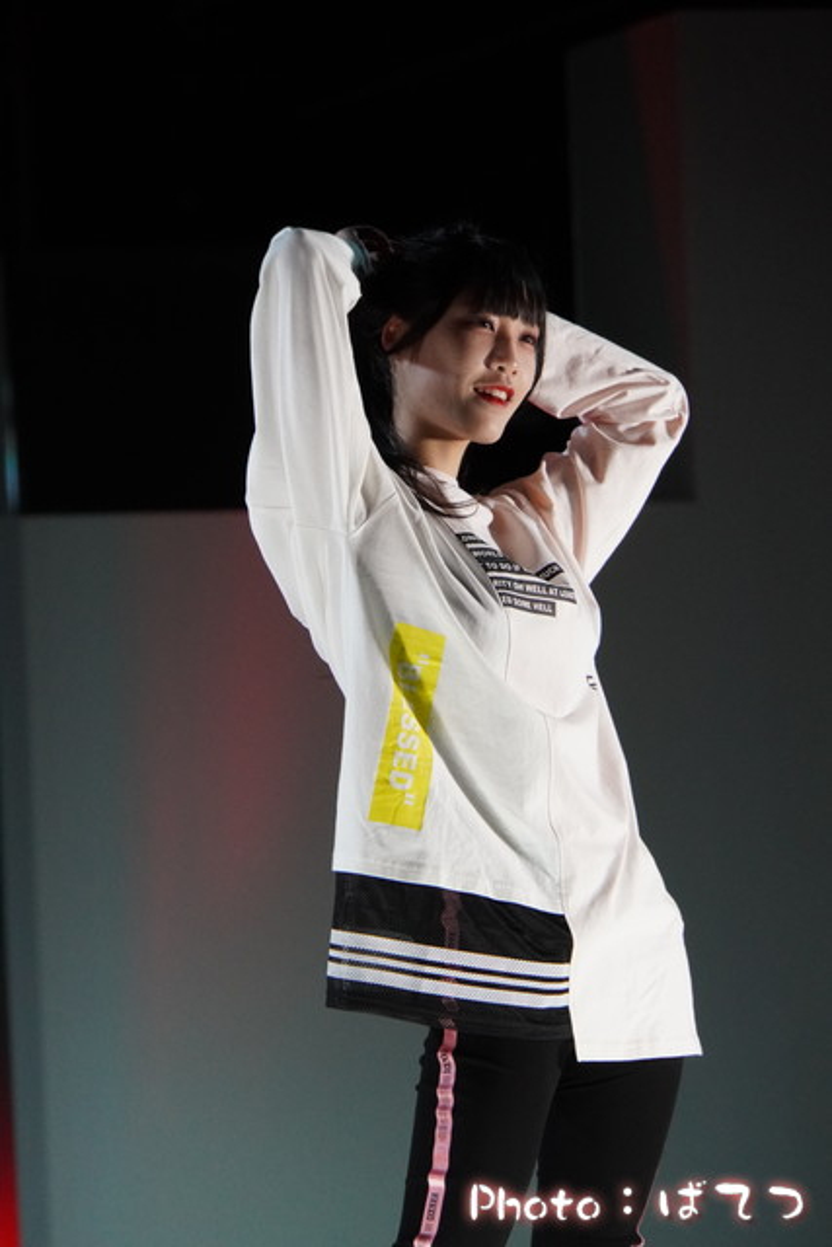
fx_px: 10394
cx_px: 416
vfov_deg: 6.9
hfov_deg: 4.6
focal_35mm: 300
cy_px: 624
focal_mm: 200
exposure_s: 1/320
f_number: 7.1
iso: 4000
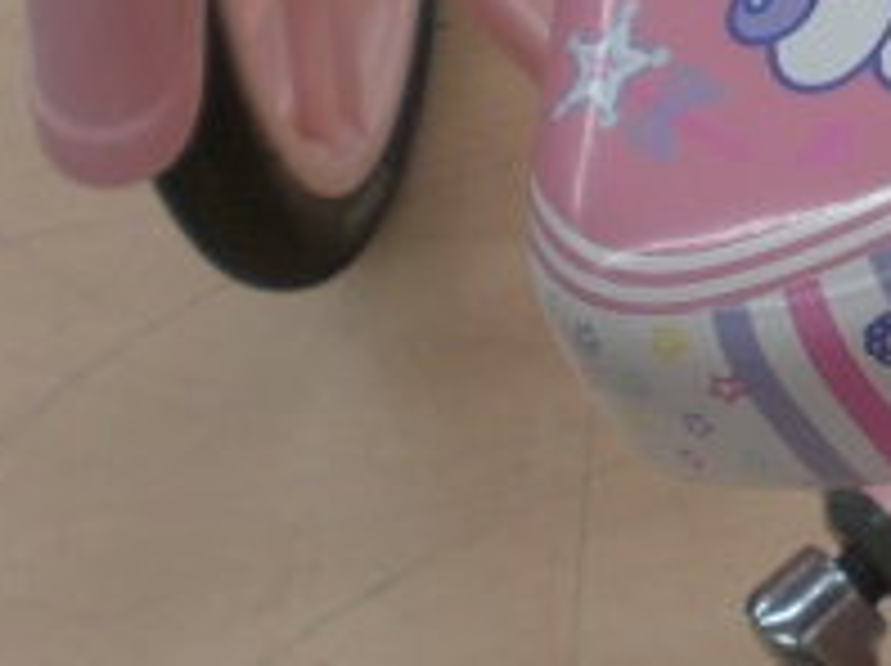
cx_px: 1192
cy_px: 270
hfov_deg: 15.2
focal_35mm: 123
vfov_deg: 12.0
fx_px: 3162
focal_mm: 6.3
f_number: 3.1
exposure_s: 1/60
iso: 100
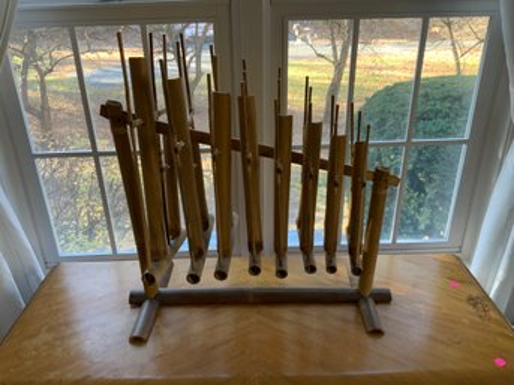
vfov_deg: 48.2
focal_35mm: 29
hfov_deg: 61.7
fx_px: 430
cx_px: 257
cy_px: 192
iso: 125
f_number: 1.8
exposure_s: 1/60
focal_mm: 3
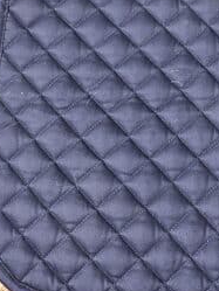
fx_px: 649
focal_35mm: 77
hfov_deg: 17.7
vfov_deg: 24.6
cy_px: 27
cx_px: 296
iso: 640
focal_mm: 6.86
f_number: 1.78
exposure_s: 1/60
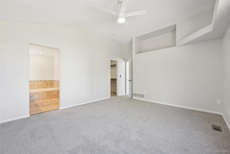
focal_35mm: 14
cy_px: 77
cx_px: 115
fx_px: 89
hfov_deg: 104.3
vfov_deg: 81.2
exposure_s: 1/10
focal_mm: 14
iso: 400
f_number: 8
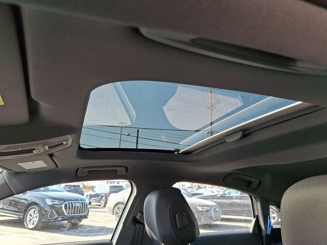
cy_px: 122
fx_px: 236
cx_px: 164
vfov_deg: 54.9
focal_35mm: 25
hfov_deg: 69.4
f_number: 1.8
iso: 25
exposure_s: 1/175
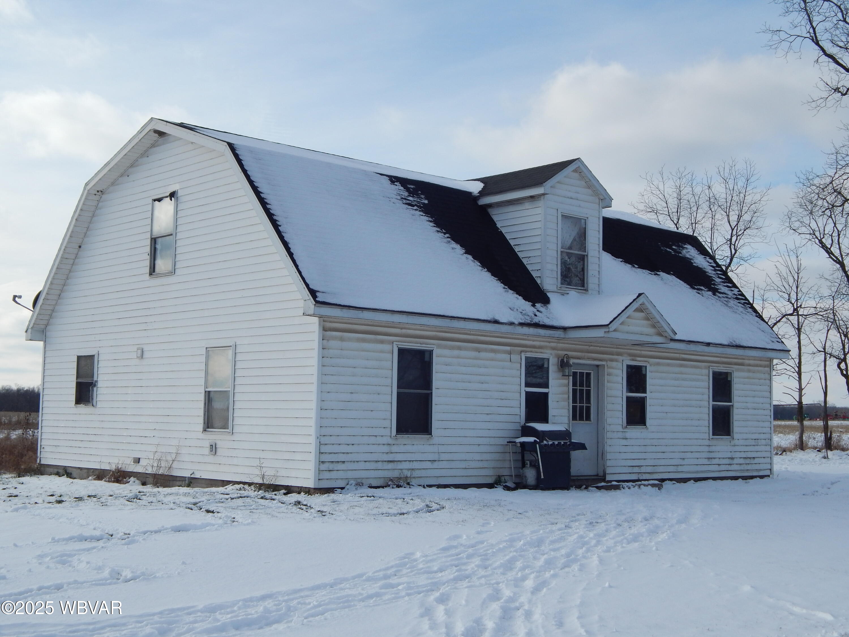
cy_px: 318
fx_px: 1202
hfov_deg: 38.9
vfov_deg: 29.7
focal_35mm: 49
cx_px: 424
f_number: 7.4
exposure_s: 1/500
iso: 125
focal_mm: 8.6
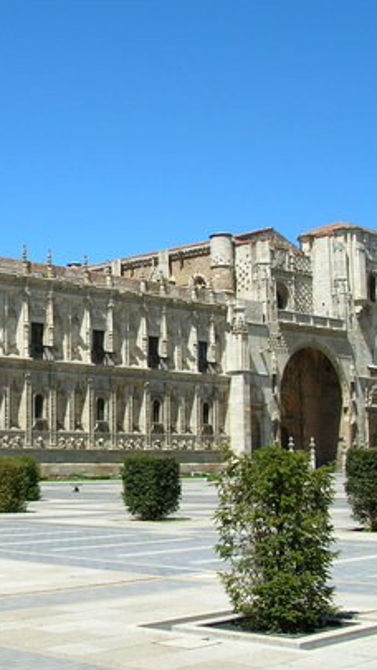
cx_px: -17
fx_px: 1030
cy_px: 305
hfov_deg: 20.0
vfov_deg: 36.0
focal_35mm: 58
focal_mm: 6
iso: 50
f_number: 3.7
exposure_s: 1/626
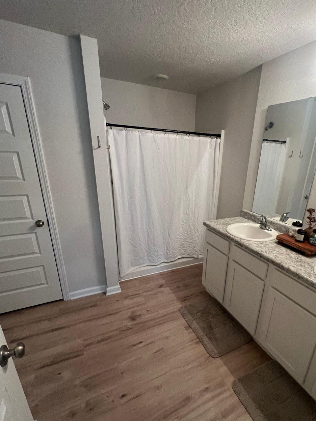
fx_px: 195
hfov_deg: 77.4
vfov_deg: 94.2
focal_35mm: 16
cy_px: 230
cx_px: 187
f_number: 1.8
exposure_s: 1/60
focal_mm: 1.57
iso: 250
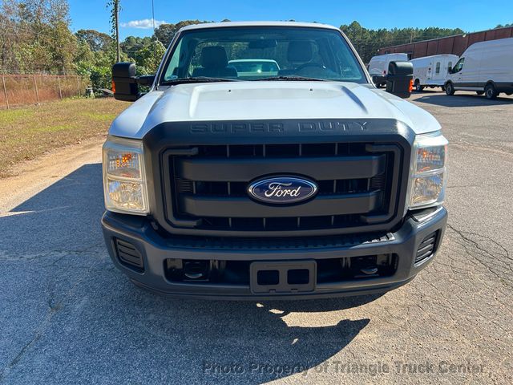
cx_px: 256
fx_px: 385
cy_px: 192
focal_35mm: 26
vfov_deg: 53.1
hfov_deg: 67.3
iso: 50
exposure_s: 1/1724
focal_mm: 5.7
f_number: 1.5
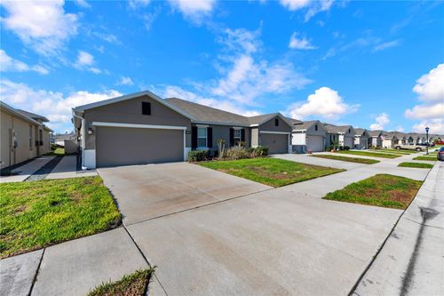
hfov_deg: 106.3
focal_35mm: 14
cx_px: 222
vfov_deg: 83.2
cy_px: 148
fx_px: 166
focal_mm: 9
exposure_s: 1/250
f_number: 10
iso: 100
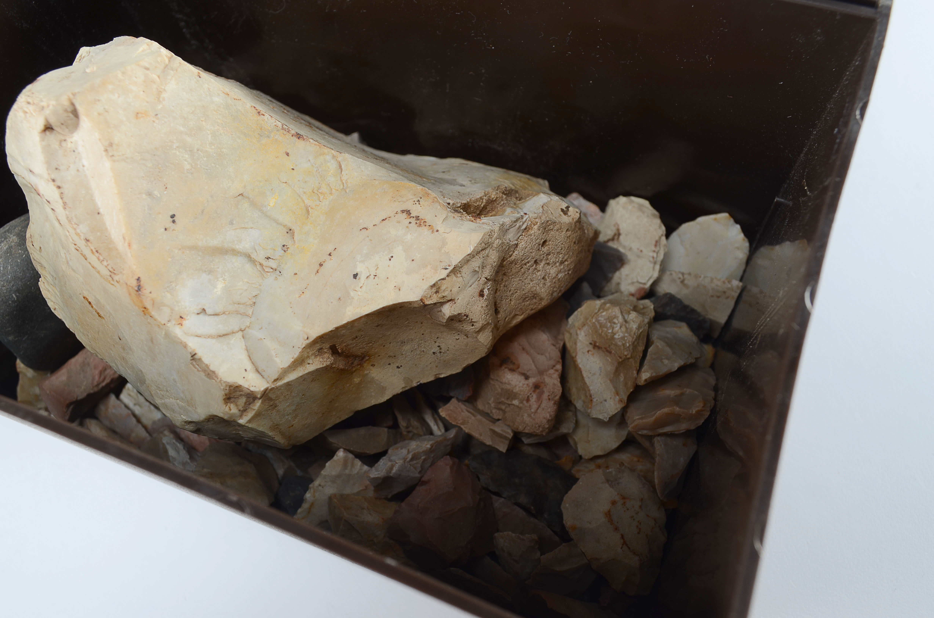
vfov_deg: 39.8
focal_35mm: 33
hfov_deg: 57.3
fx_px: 854
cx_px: 467
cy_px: 309
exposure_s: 1/80
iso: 100
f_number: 9
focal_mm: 22
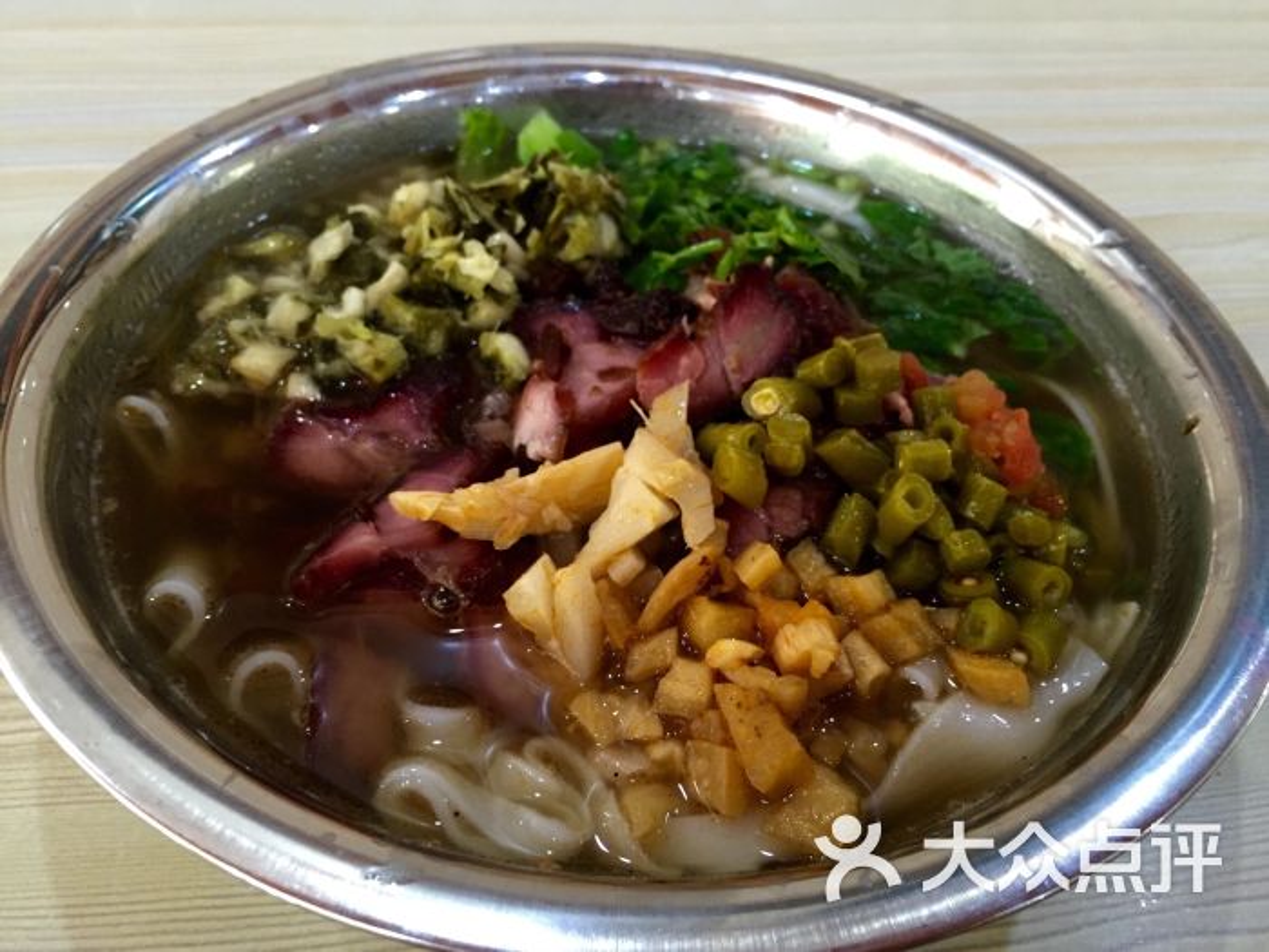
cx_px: 634
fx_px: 1063
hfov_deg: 61.7
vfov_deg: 48.2
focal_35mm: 29
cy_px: 476
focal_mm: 4.15
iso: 250
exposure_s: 1/33
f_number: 2.2
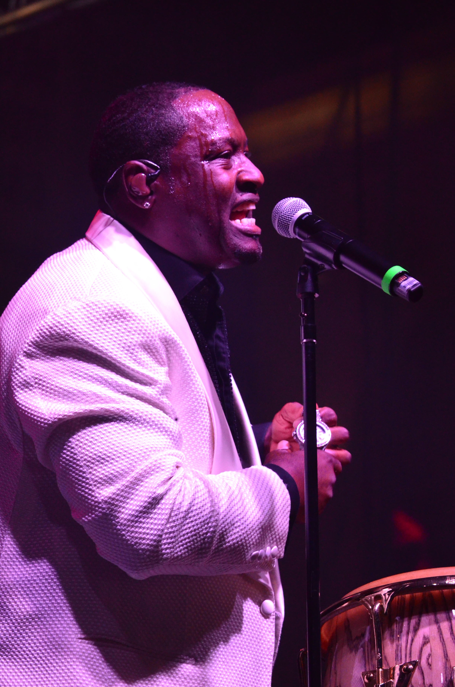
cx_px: 228
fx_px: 3313
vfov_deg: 11.8
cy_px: 344
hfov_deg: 7.9
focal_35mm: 174
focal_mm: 116
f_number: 8
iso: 3200
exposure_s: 1/100
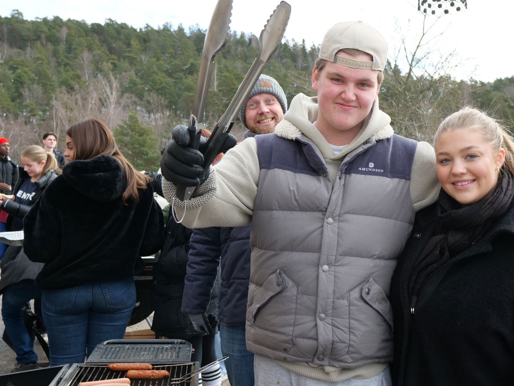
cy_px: 196
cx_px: 295
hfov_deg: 50.0
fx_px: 549
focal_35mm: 37
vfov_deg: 38.7
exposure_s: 1/800
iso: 400
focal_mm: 16
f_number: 4
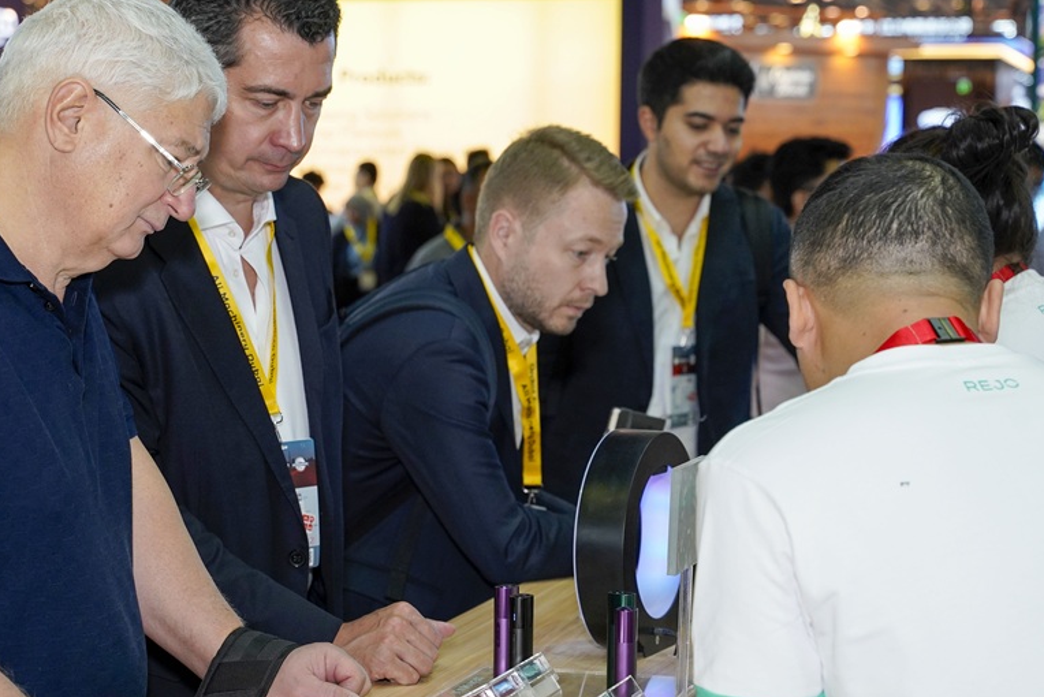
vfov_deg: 16.1
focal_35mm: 85
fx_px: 2466
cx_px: 448
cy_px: 400
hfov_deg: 23.9
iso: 1600
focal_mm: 65
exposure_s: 1/160
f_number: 5.6
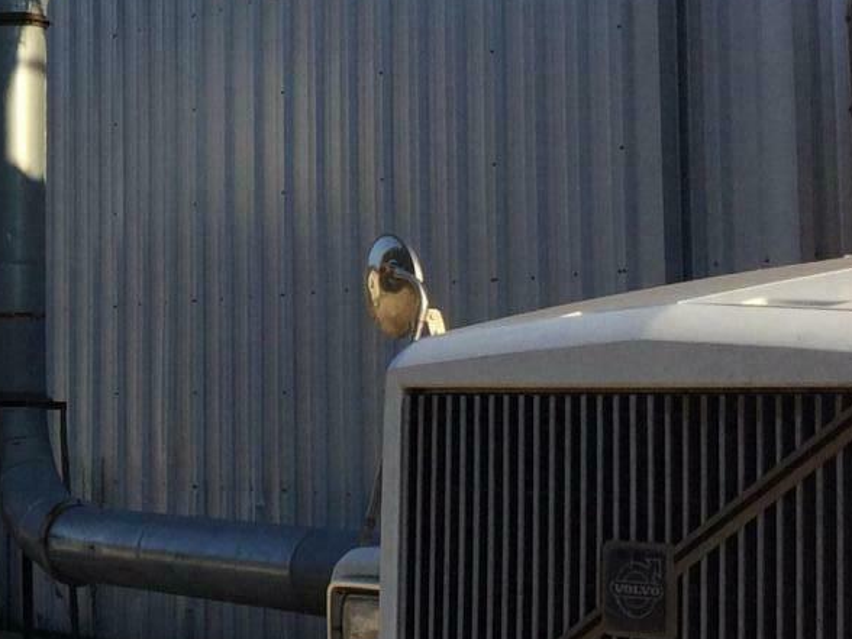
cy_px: 187
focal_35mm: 102
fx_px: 2511
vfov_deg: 14.5
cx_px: -333
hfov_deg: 17.7
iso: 32
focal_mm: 4.12
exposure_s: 1/1414
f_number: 2.2
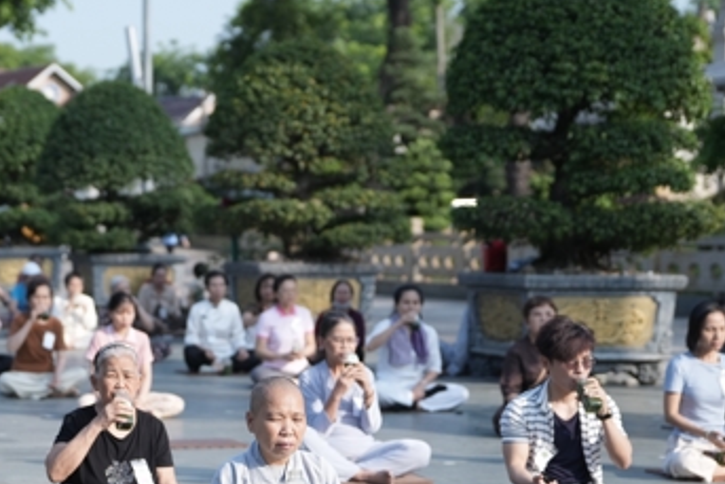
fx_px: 2518
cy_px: 305
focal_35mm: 125
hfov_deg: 16.3
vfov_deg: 11.0
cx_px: 148
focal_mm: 66
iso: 500
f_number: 2.8
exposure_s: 1/3200
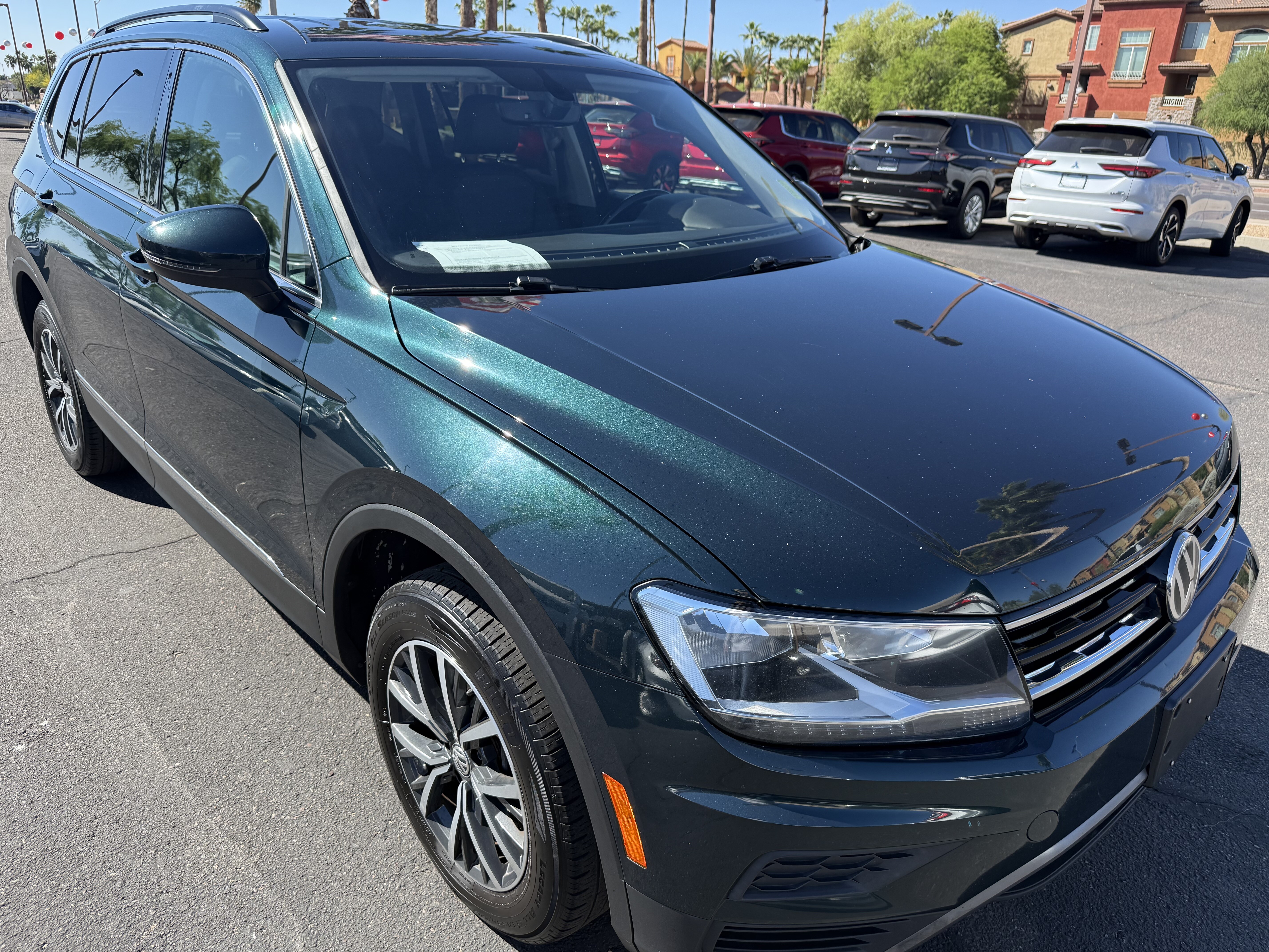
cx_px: 634
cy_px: 476
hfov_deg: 71.6
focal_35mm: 24
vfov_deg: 56.8
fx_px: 880
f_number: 1.78
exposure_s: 1/1727
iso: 100
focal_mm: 6.76
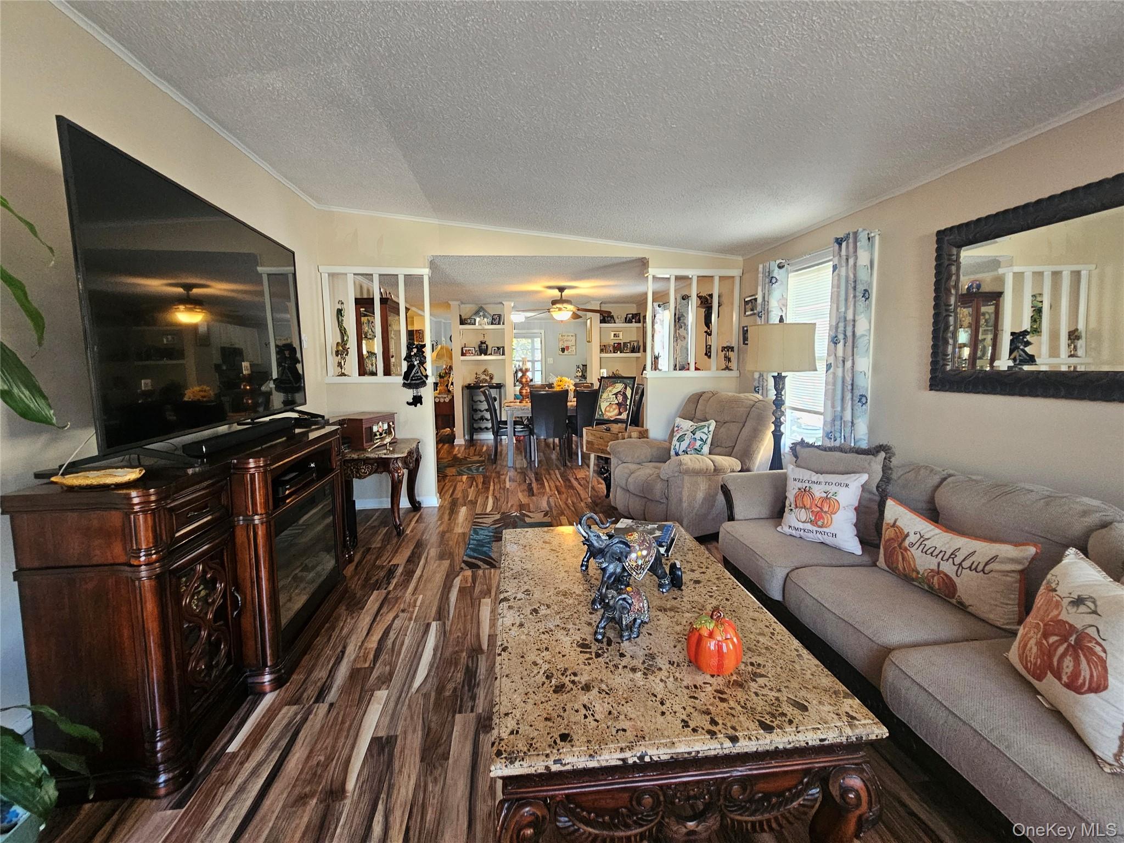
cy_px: 422
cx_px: 562
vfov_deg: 89.9
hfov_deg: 106.2
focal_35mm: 13
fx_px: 422
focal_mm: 2.2
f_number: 2.2
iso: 400
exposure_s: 1/40
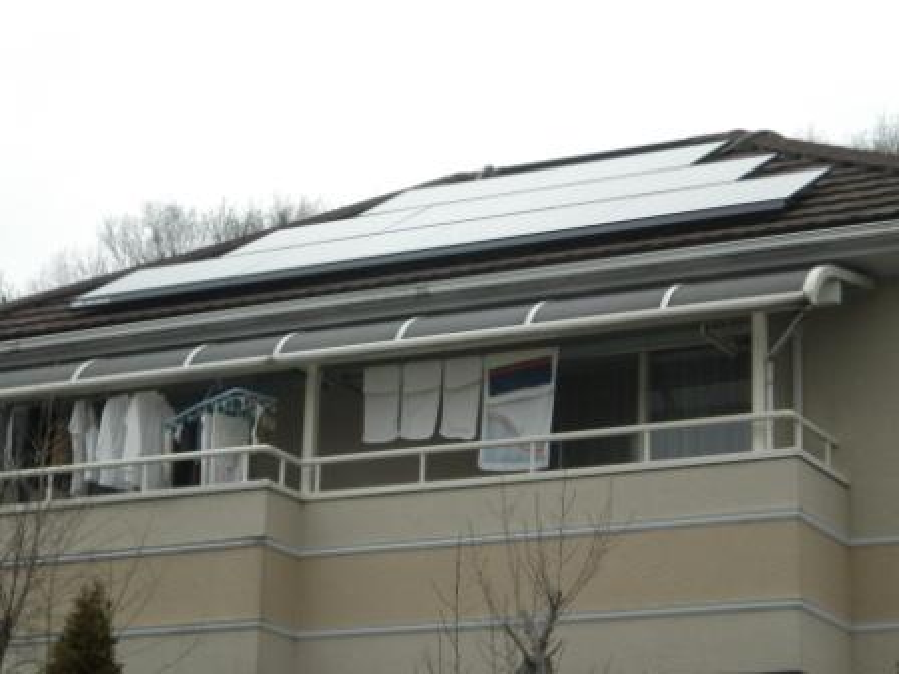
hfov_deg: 20.4
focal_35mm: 96
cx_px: 450
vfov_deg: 15.4
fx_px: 2493
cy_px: 337
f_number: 5.7
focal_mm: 17.3
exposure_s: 1/145
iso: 255
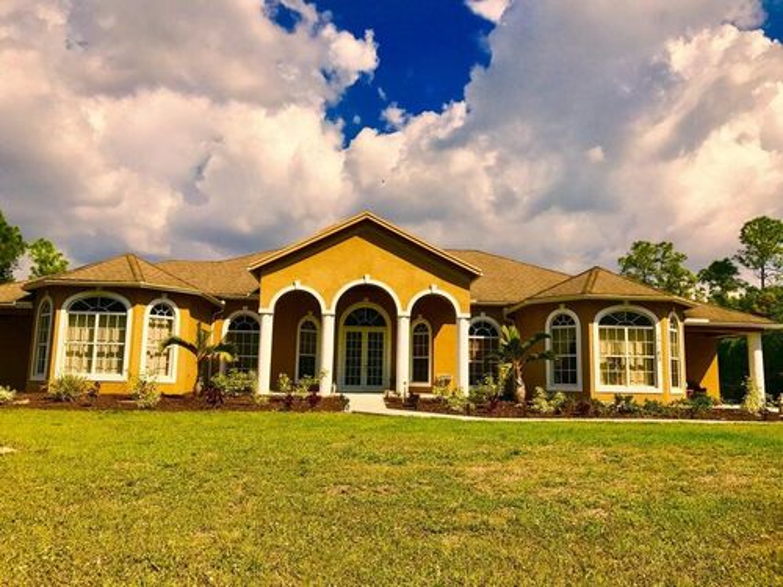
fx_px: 633
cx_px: 392
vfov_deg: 49.7
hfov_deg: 63.4
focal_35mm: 28
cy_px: 294
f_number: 1.8
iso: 20
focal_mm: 3.99
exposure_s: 1/3831
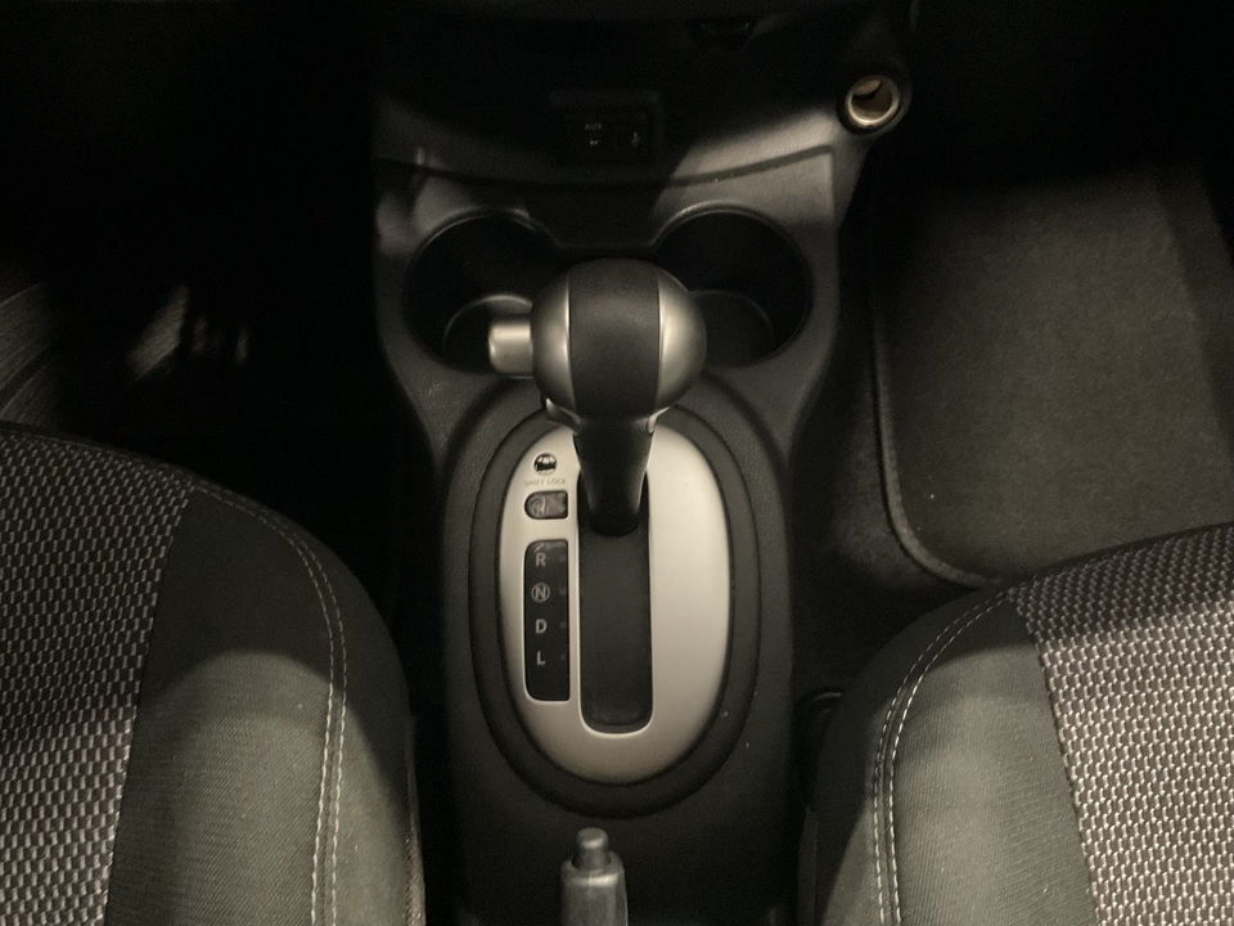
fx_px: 1034
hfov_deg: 61.7
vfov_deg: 48.2
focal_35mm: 29
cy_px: 463
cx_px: 617
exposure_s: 1/17
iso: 1000
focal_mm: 3
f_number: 1.8
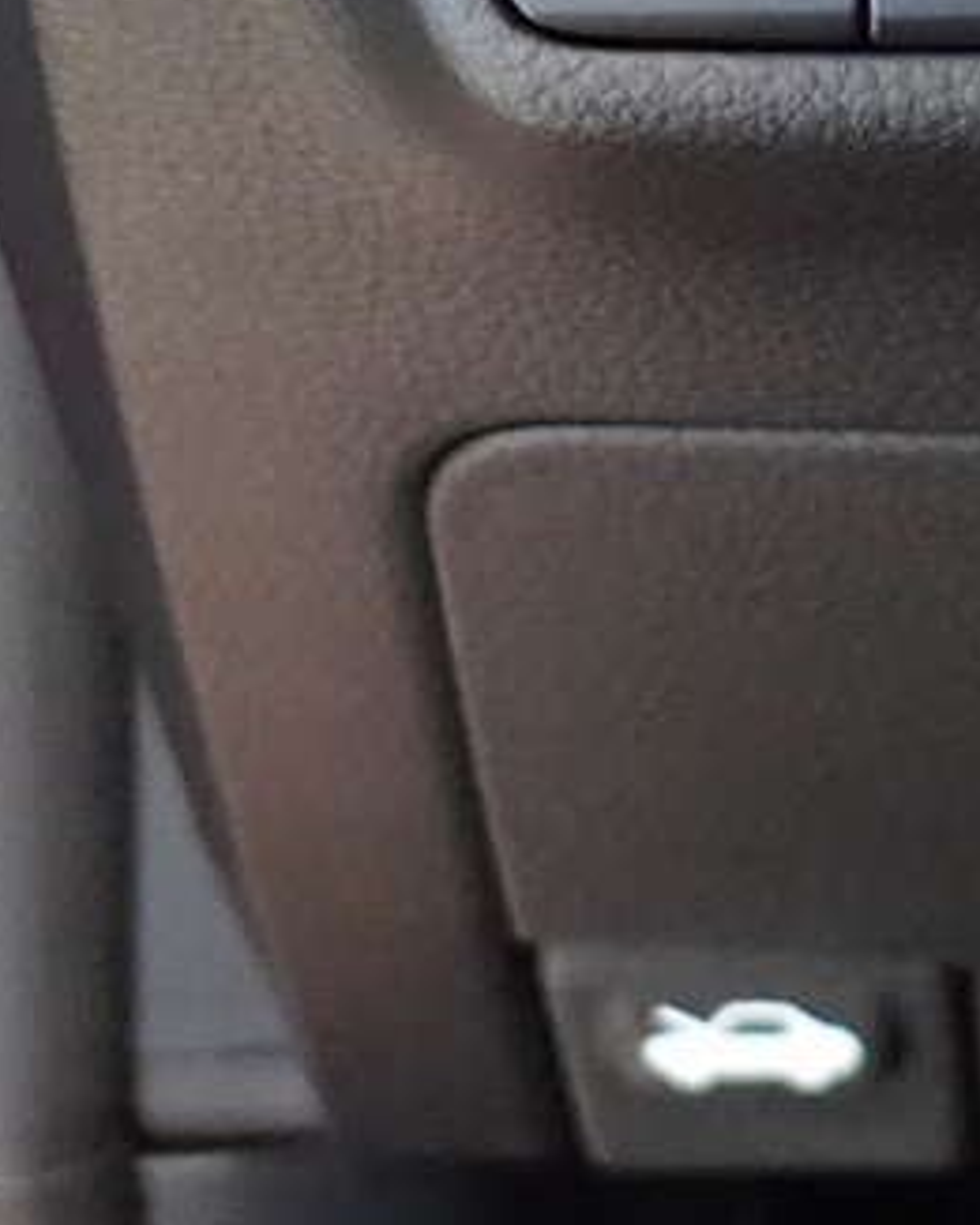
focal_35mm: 112
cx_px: 1153
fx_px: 4059
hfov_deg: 13.4
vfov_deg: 16.2
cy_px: -376
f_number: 1.8
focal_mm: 8.8
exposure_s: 1/40
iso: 3200
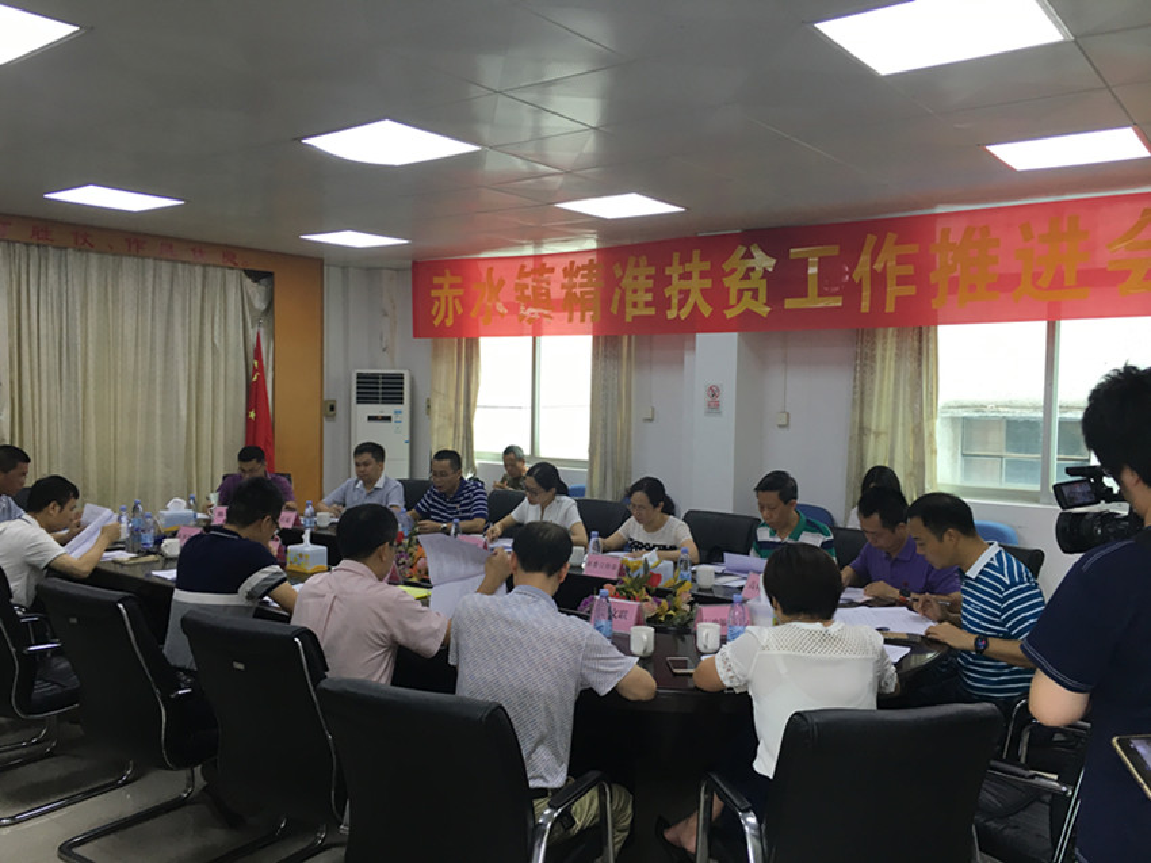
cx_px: 576
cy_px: 432
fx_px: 964
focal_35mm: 29
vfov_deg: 48.2
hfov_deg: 61.7
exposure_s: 1/33
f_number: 2.2
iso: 32
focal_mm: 4.15
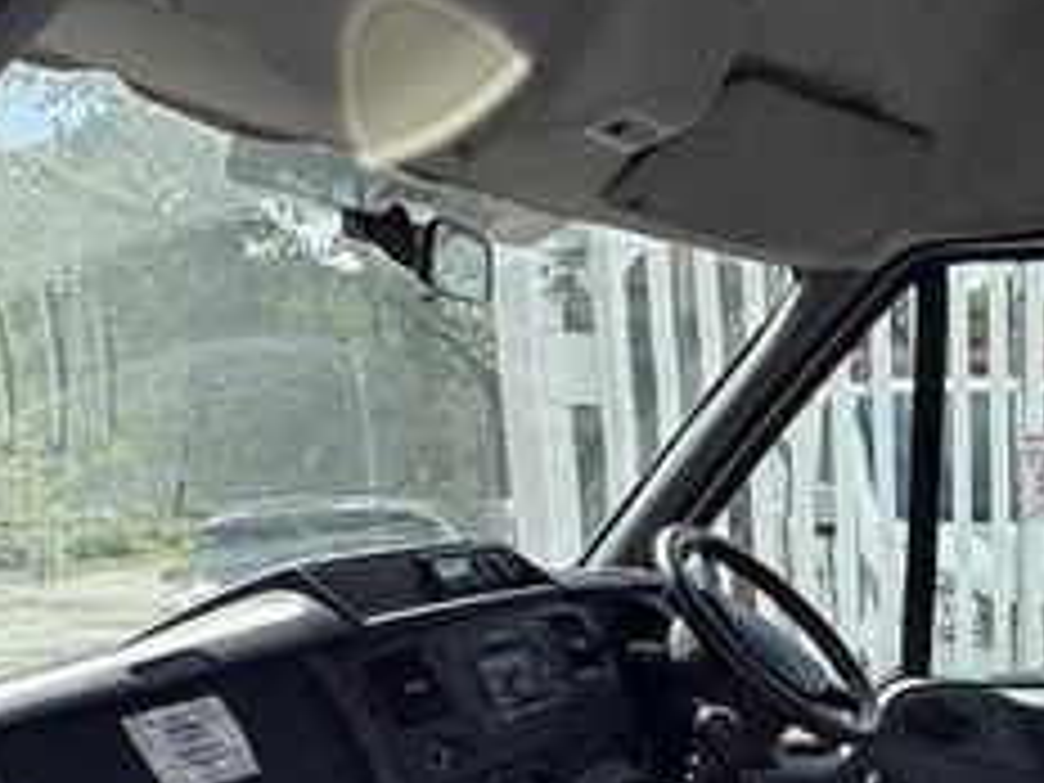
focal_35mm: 54
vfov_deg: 24.4
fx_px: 1629
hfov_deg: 33.3
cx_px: 981
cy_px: 950
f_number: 2.2
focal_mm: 2.22
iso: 40
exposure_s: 1/522
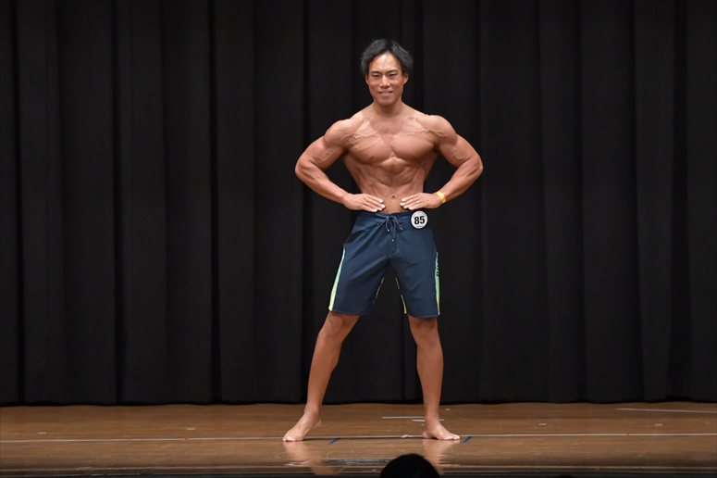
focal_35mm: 217
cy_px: 239
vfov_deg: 6.3
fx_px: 4320
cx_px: 358
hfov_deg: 9.5
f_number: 5.6
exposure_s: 1/400
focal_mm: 145
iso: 6400
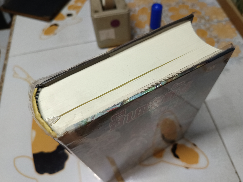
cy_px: 86
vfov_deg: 53.0
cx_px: 128
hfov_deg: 67.3
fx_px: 183
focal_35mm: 26
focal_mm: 5.31
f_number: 1.7
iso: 1192
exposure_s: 1/50
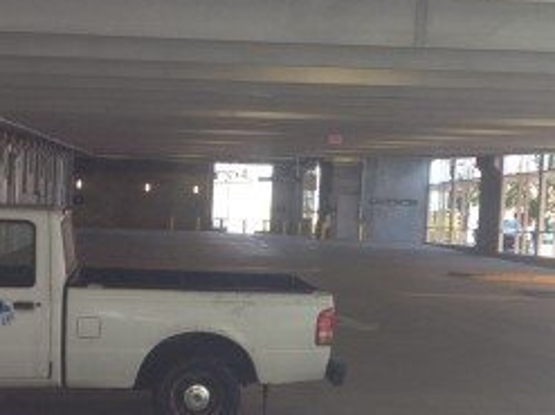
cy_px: 274
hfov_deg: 27.8
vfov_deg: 20.9
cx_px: 264
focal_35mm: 70
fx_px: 1122
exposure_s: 1/120
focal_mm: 4.28
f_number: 2.4
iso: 64
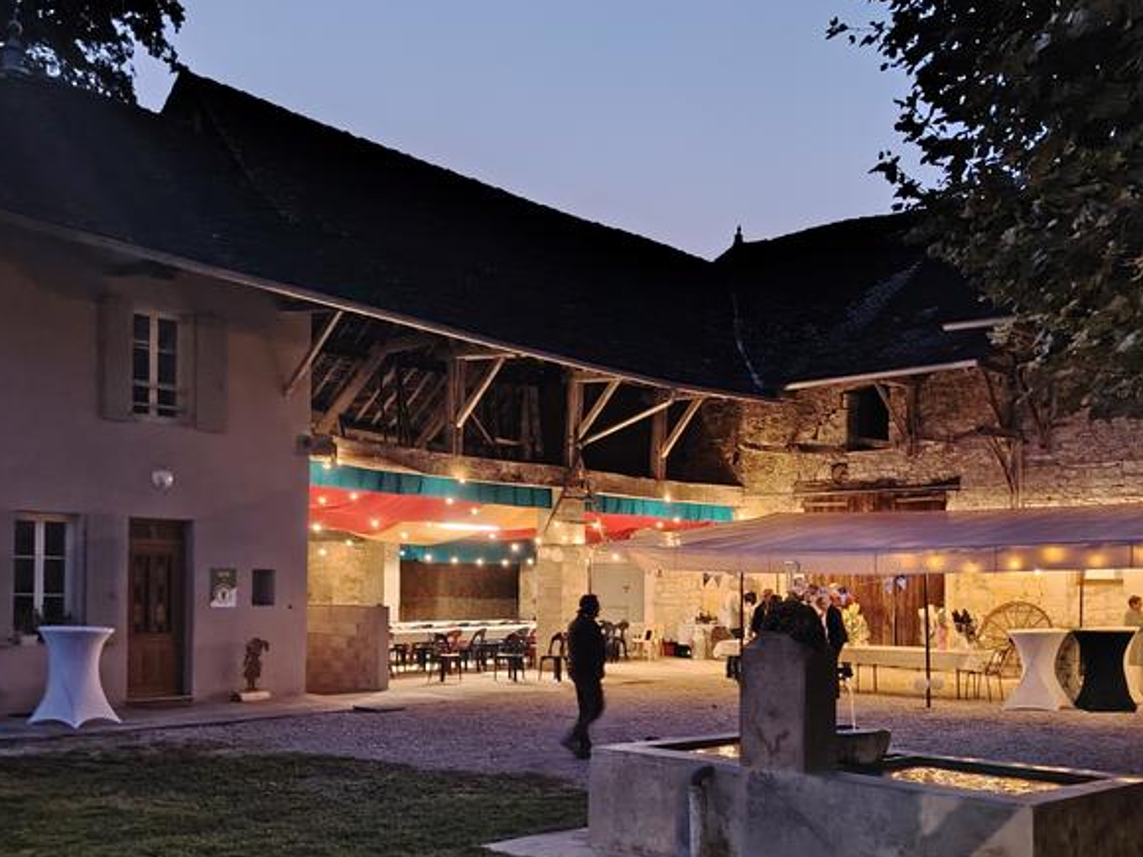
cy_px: 585
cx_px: 607
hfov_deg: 46.8
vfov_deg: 35.5
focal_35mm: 40
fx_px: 1321
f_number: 1.75
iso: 2806
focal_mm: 5.25
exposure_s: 1/25
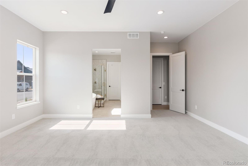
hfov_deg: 86.9
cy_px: 83
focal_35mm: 19
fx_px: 131
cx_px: 124
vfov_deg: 64.5
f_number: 9
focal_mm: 19
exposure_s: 1/160
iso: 400
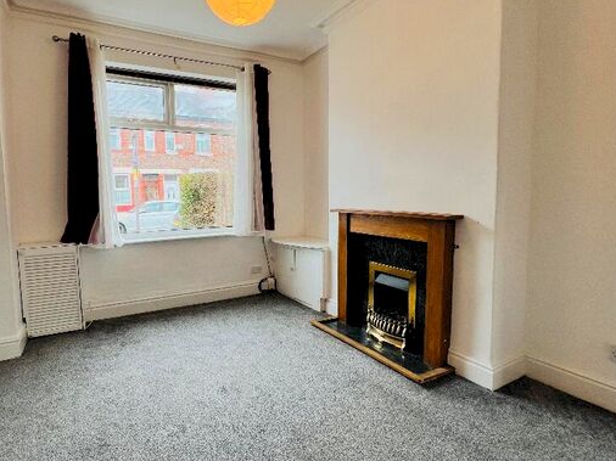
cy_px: 220
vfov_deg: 71.5
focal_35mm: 18
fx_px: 320
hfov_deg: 86.8
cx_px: 250
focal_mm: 1.57
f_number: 1.8
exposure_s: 1/99
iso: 50
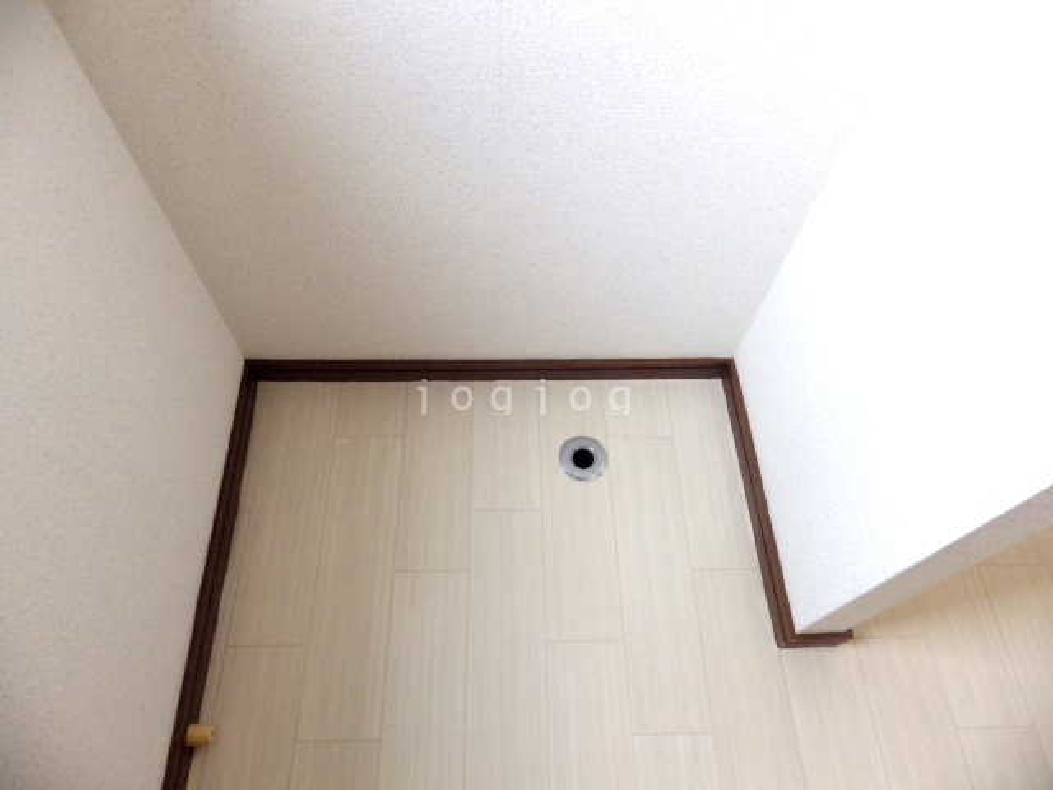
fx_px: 669
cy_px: 395
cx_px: 526
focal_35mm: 22
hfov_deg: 76.4
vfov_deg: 61.1
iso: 100
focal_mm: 4
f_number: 3.1
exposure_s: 1/100
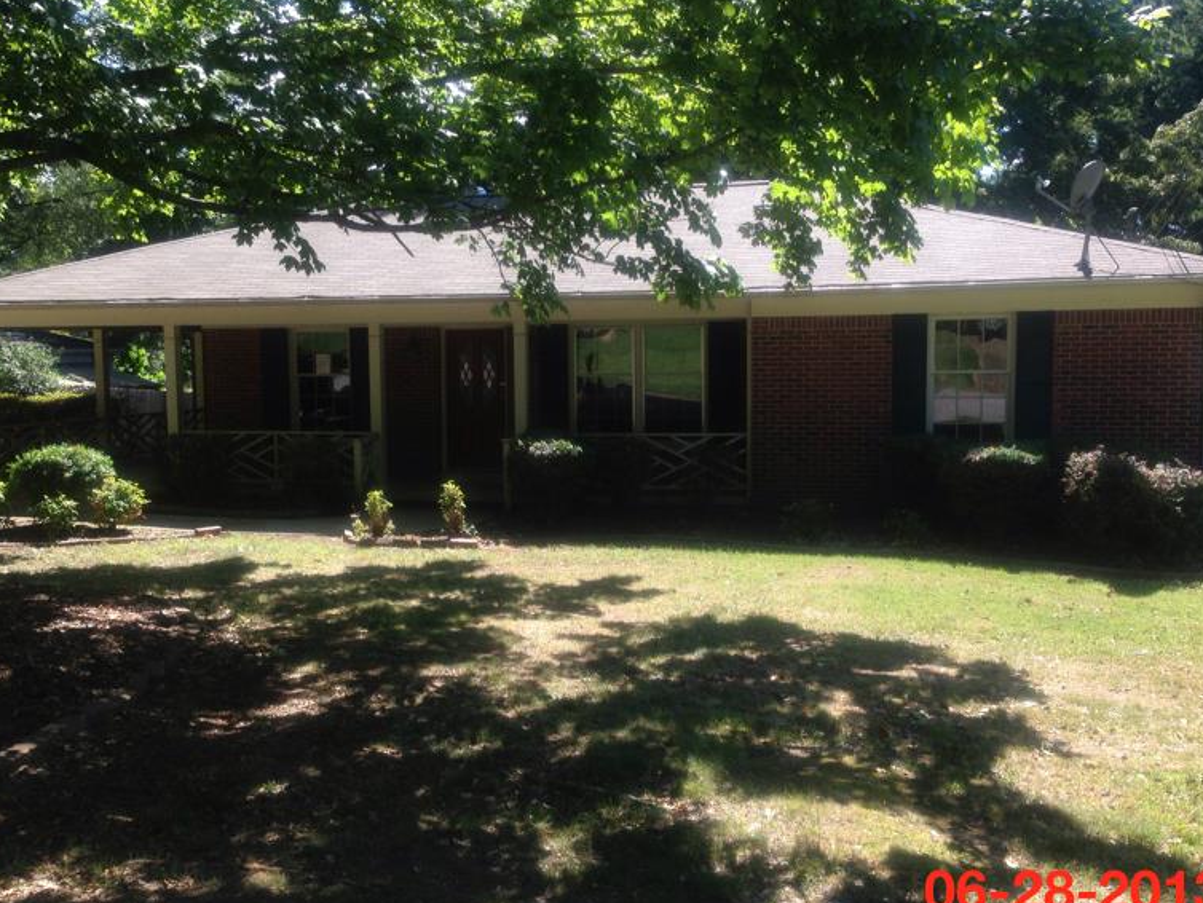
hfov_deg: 52.6
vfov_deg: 40.7
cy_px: 445
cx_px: 598
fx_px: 1217
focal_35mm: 35
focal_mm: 4.13
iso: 50
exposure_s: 1/553
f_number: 2.4
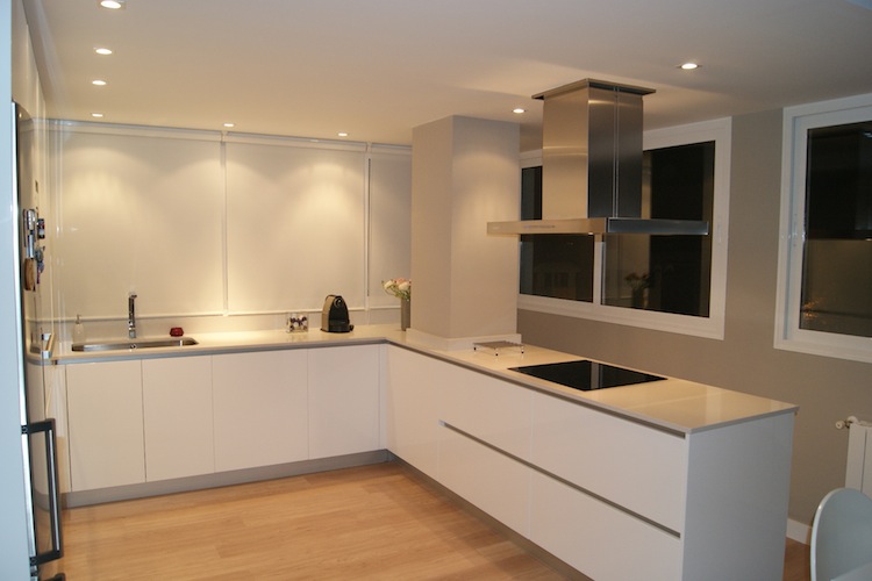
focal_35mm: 27
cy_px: 290
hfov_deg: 67.4
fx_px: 654
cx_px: 436
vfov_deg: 47.9
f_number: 5.6
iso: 400
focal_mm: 18
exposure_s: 1/60
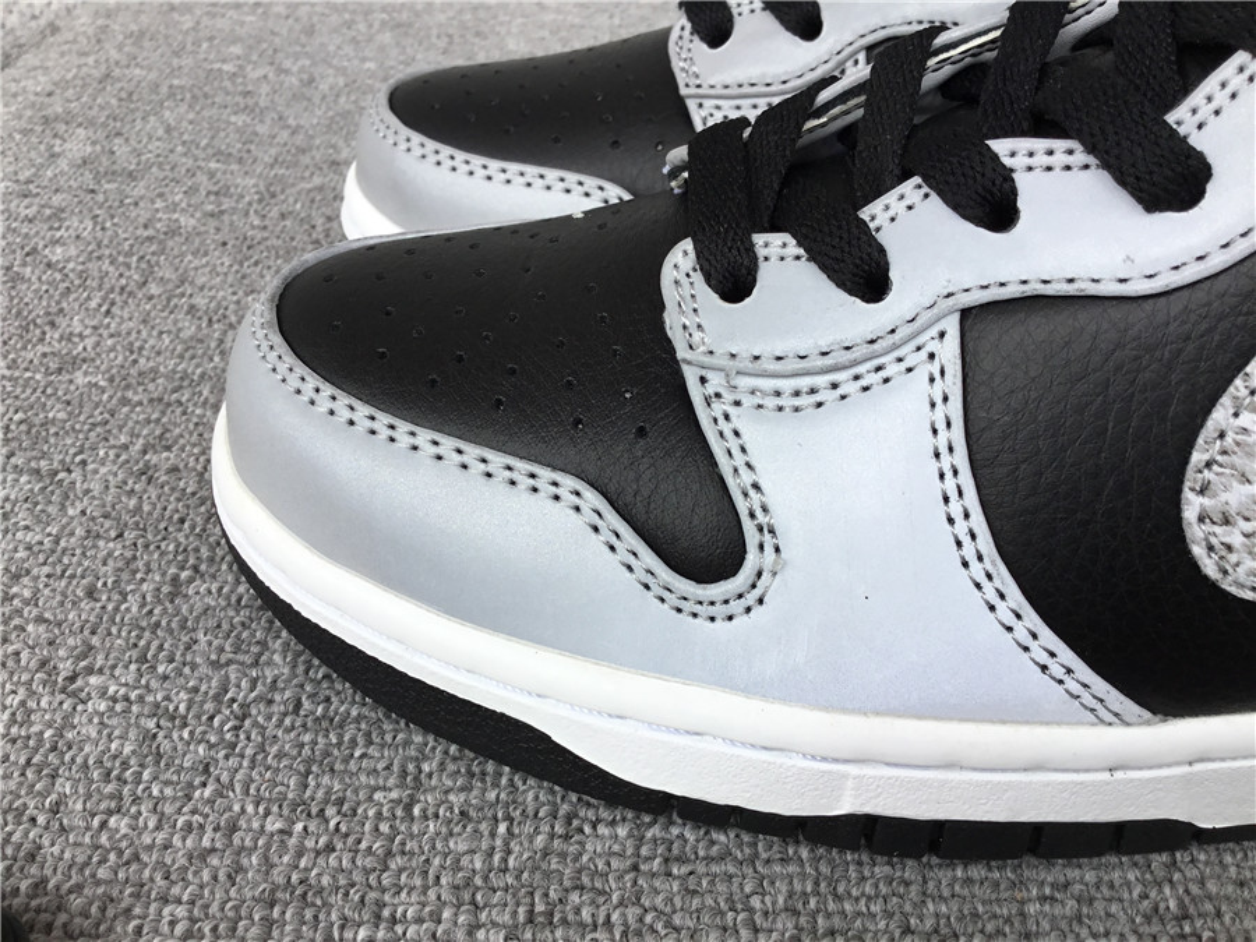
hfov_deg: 58.4
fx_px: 1125
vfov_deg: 45.4
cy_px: 471
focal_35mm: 31
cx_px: 628
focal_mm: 3.3
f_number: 2.4
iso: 25
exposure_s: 1/297
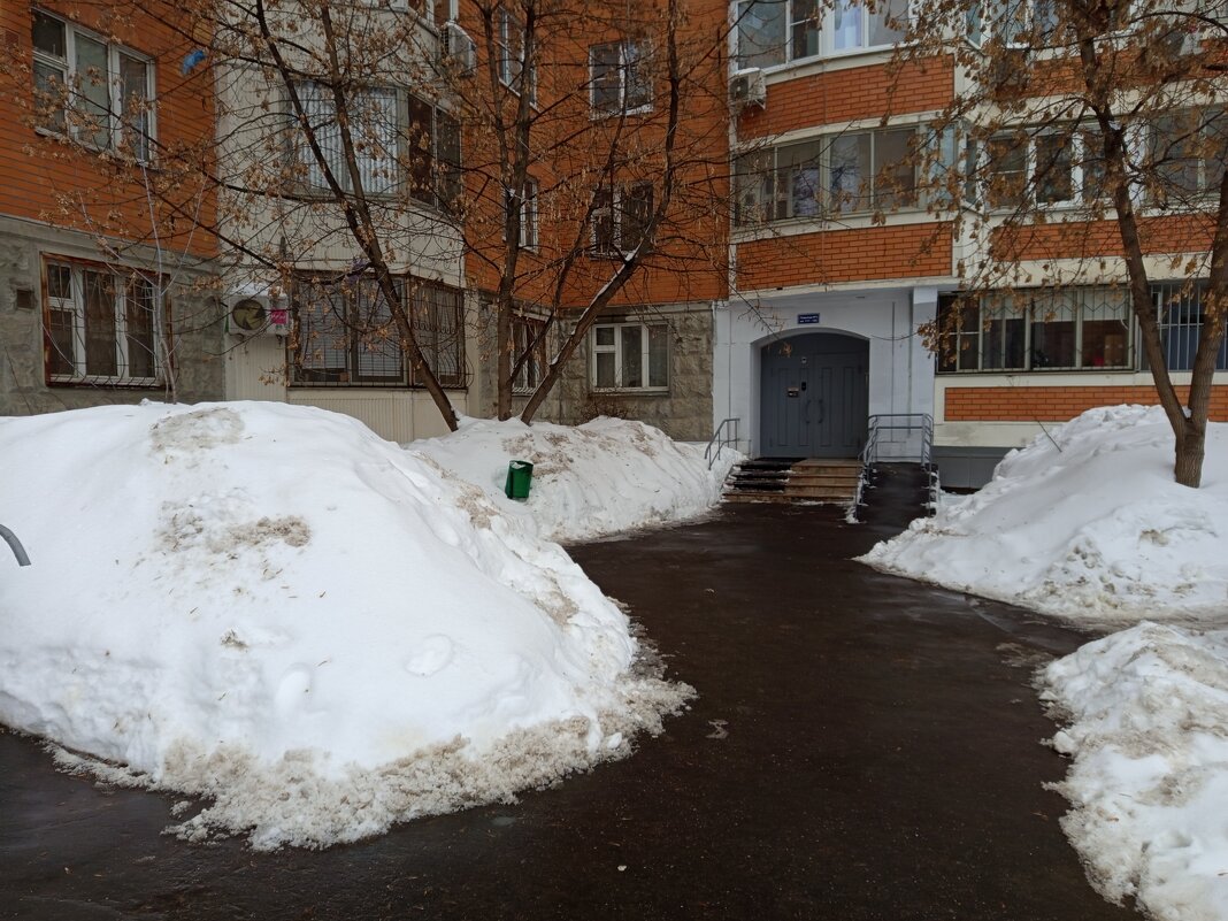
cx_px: 614
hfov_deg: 71.6
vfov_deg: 56.8
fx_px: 851
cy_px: 460
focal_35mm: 24
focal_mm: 5.24
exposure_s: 1/100
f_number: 1.7
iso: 57
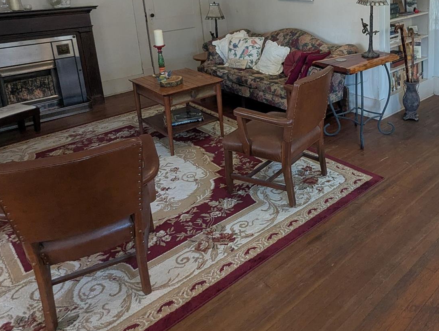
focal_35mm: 30
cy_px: 61
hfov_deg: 56.1
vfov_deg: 44.3
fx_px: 381
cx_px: 343
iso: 128
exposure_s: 1/22.2
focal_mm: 2.35
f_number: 2.2
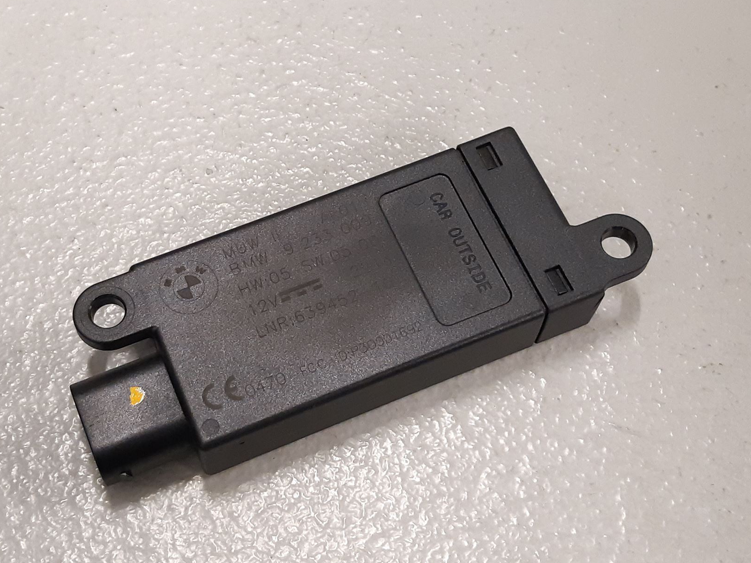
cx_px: 323
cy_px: 269
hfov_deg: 55.2
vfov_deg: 42.9
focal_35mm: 33
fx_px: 716
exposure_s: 1/50
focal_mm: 3.93
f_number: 1.7
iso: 250
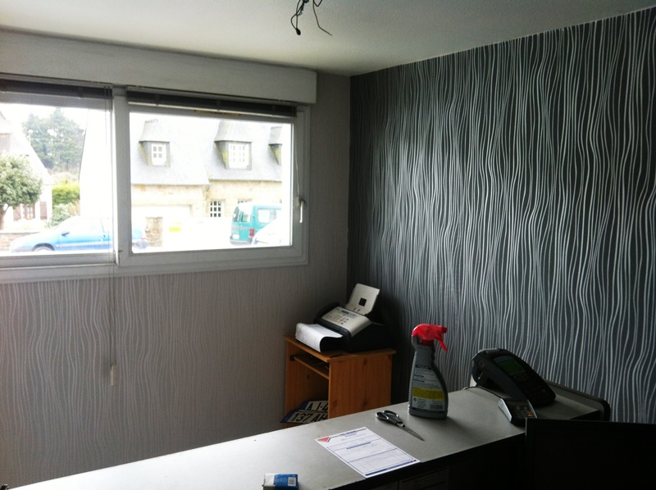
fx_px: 662
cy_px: 245
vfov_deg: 40.6
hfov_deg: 52.7
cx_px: 328
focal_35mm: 35
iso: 80
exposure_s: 1/24
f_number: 2.8
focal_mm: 3.85
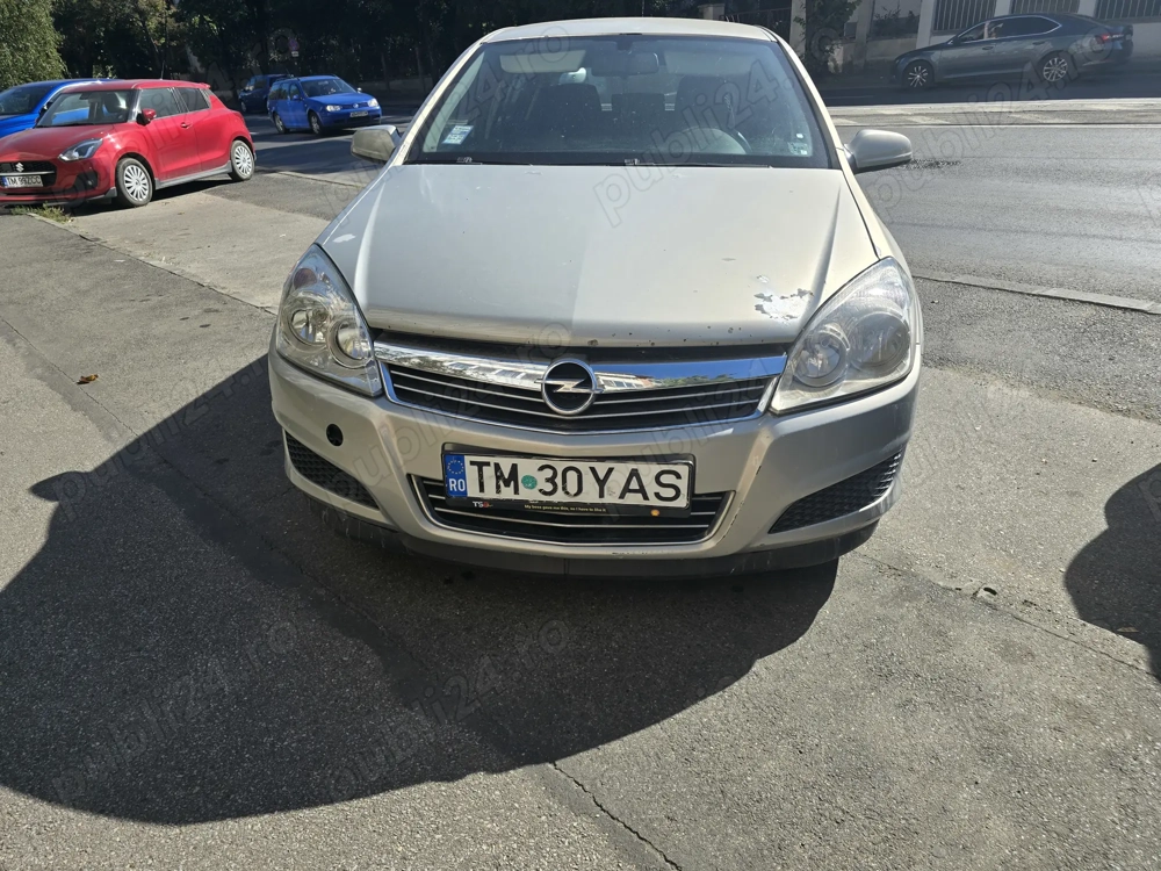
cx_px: 580
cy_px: 436
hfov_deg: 73.9
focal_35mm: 23
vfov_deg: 58.9
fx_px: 771
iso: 12
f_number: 1.7
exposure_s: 1/604
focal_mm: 6.3
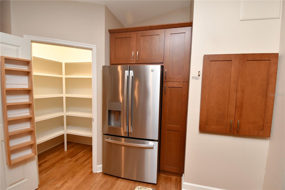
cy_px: 95
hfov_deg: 100.4
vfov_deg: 77.3
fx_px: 119
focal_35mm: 15
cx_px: 142
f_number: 4
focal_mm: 10
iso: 450
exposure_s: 1/60
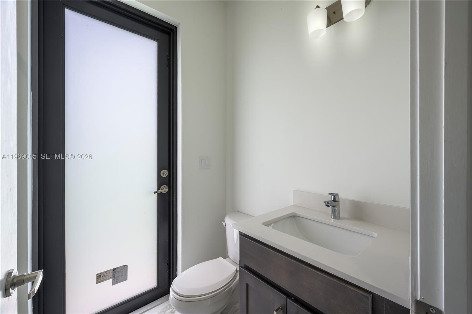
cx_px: 236
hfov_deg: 104.3
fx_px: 184
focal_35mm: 14
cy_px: 157
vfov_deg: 81.2
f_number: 9
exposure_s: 1/6
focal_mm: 14
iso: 250
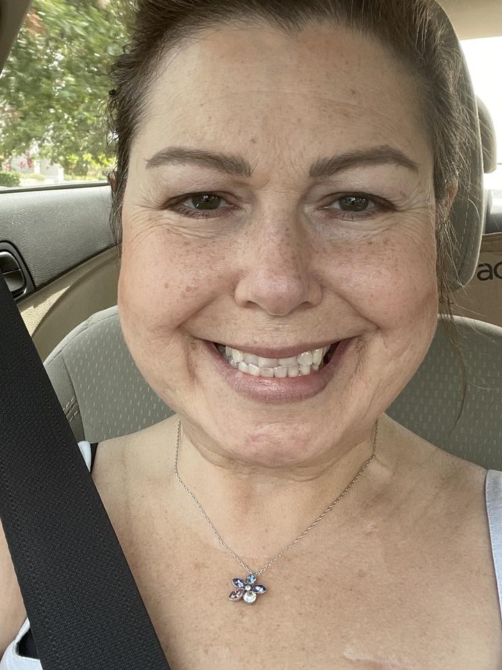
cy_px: 328
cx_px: 241
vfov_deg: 46.8
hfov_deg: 36.0
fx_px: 773
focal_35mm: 40
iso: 50
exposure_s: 1/121
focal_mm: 2.71
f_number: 2.2
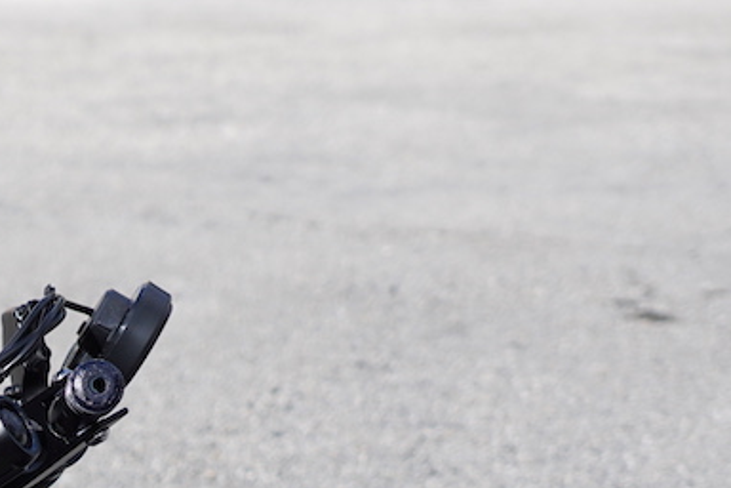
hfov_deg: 15.9
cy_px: 612
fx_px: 2477
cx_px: -227
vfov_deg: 11.0
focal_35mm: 122
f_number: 2.8
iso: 100
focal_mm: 26
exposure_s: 1/2000
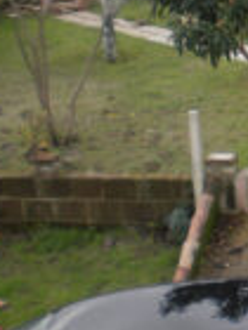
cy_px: 71
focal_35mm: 103
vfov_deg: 18.9
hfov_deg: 12.9
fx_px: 984
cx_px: 456
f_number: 3.1
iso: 100
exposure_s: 1/200
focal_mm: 6.3
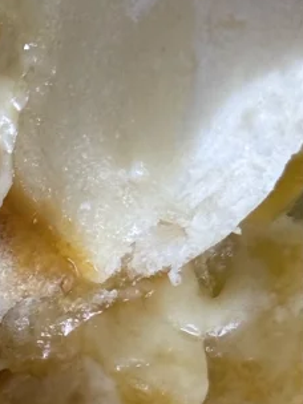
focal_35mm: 227
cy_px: 416
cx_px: -263
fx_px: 2649
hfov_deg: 6.4
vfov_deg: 8.7
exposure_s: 1/122
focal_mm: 6.76
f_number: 1.78
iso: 50
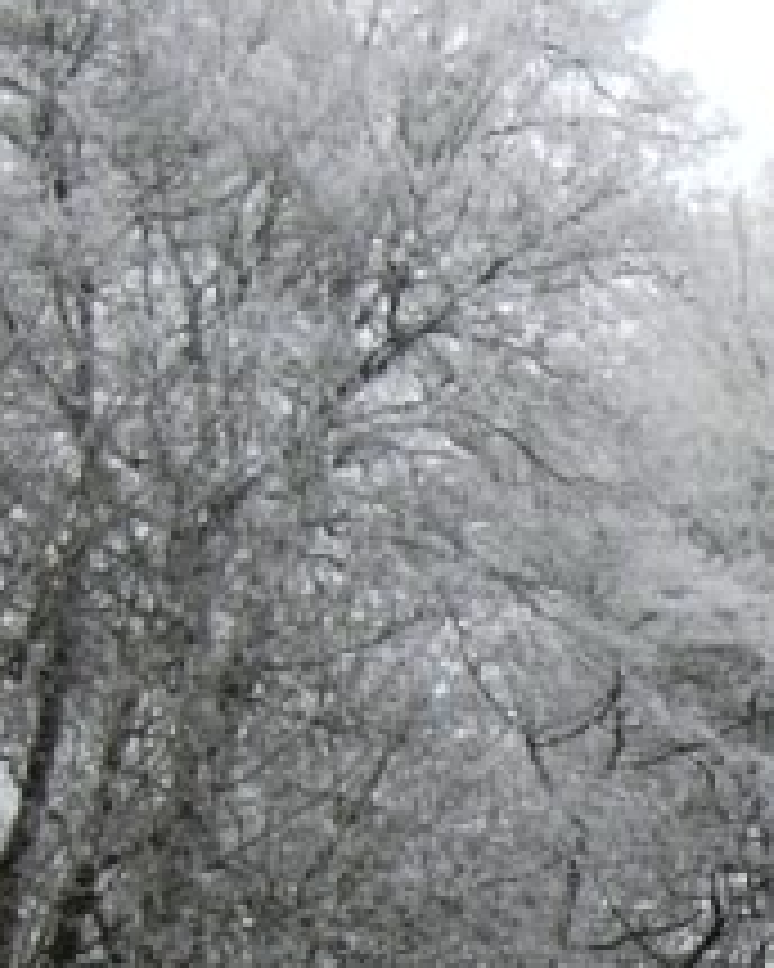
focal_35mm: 189
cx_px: 1642
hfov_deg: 7.8
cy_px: 932
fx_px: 5412
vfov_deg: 10.1
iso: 220
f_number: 5.6
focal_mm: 32
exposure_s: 1/125
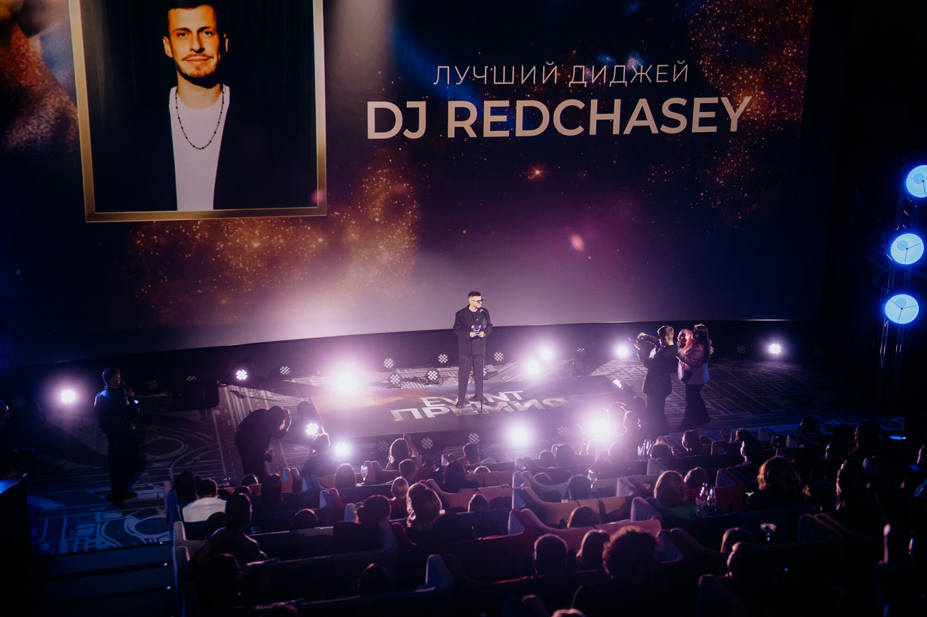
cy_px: 308
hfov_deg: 43.6
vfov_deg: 29.8
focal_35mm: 45
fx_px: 1158
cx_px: 464
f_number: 3.2
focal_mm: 45
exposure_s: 1/250
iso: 1000
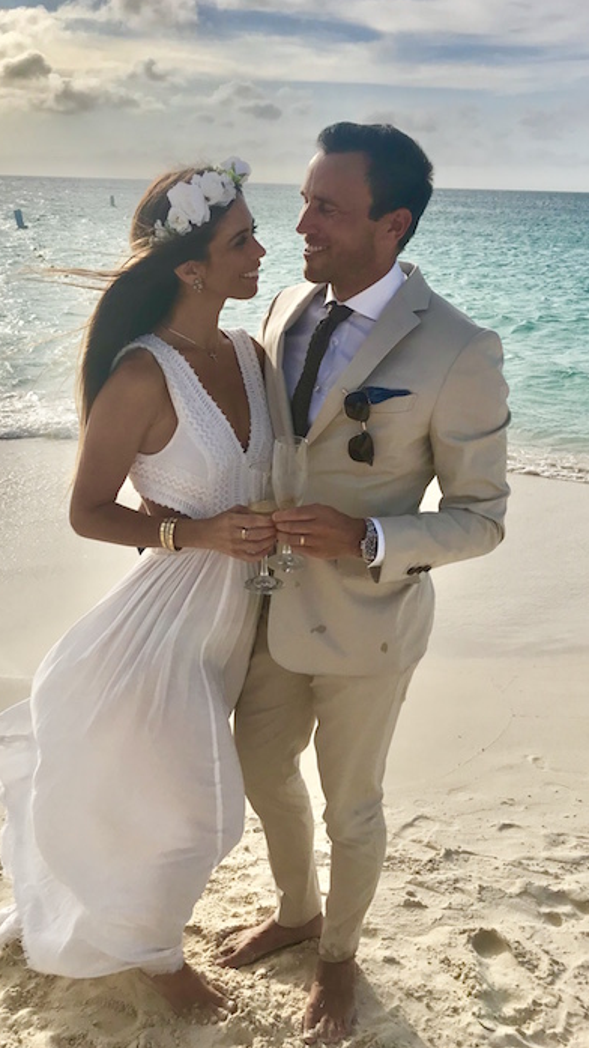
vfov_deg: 56.5
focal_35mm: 35
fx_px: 972
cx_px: 273
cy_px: 475
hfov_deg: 33.7
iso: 20
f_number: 1.8
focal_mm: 3.99
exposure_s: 1/2994
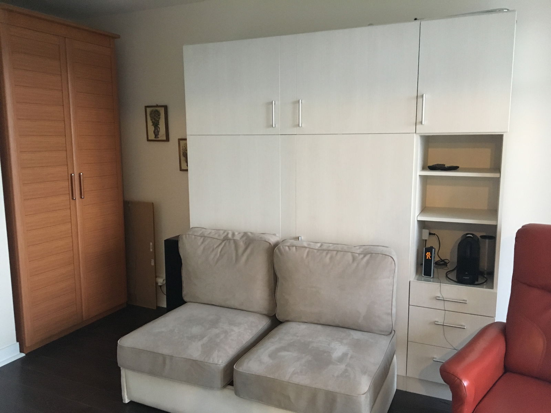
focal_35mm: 29
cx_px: 276
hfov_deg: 61.7
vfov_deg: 48.2
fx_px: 462
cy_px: 206
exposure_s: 1/17
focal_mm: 4.15
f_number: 2.2
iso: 200
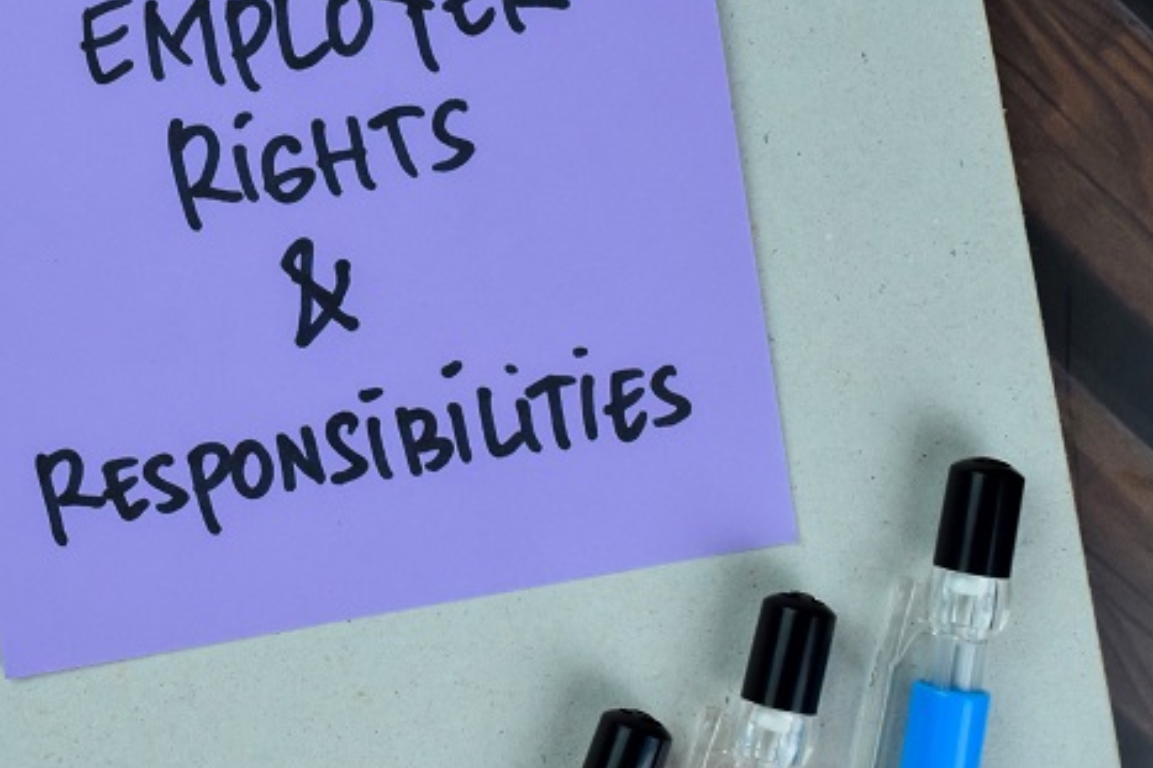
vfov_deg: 17.2
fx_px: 2529
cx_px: 277
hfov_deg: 25.4
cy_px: 220
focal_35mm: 79
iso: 800
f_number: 8
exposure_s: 1/80
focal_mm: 24
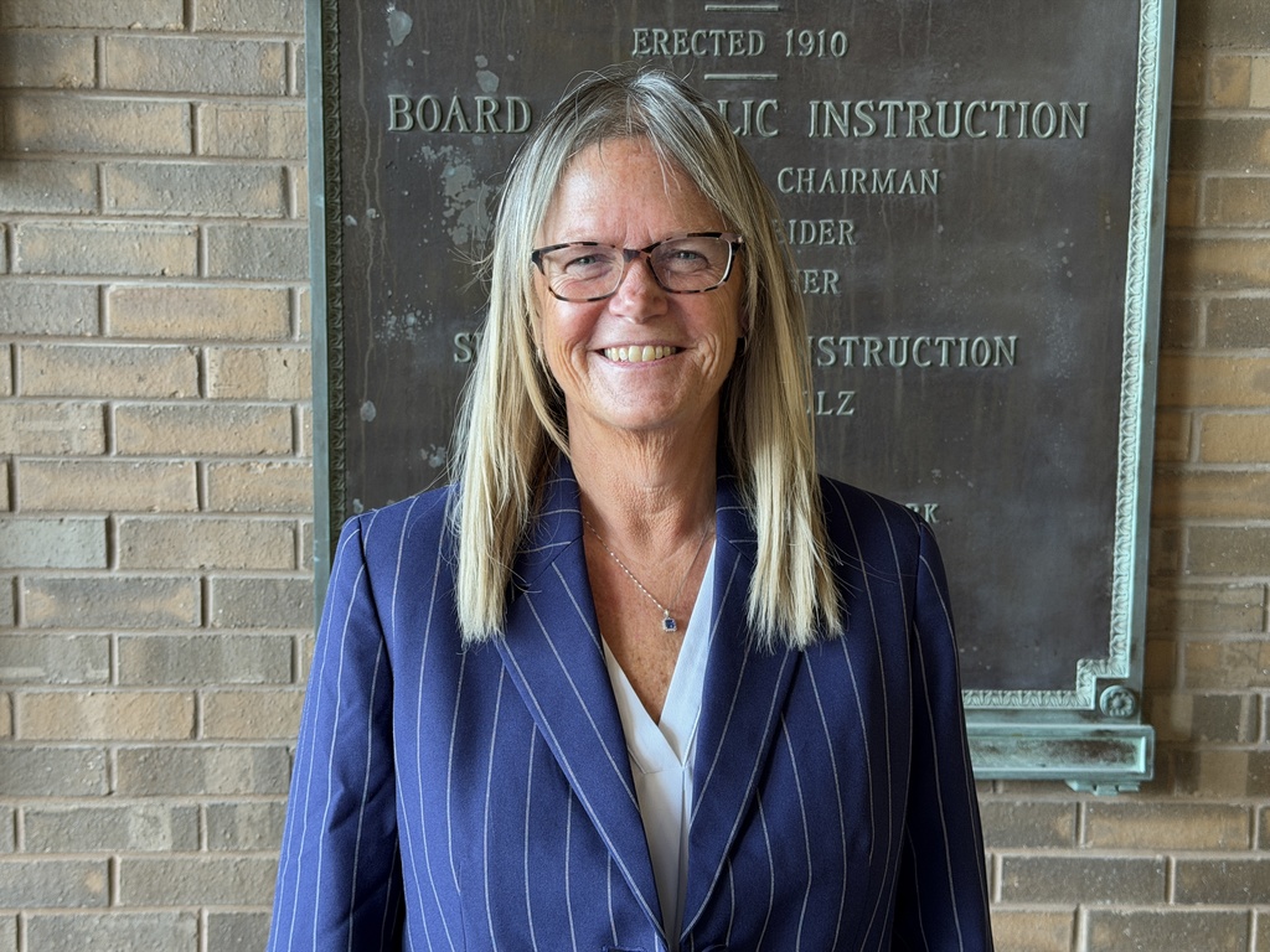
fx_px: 1761
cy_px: 476
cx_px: 635
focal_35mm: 48
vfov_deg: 30.3
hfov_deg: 39.7
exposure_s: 1/60
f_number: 1.78
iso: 250
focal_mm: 6.76
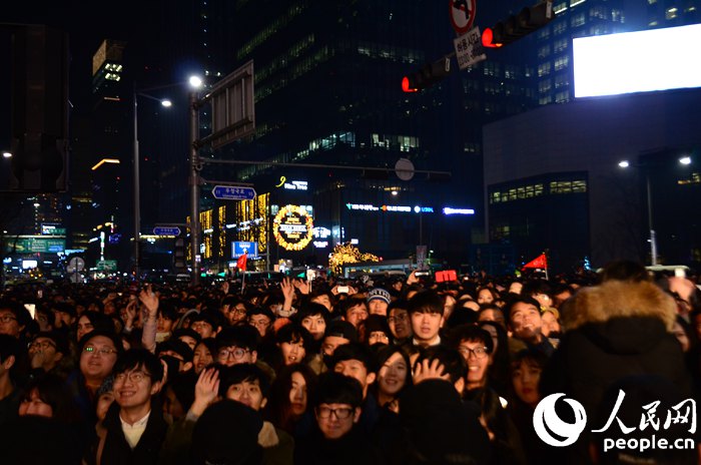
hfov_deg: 53.2
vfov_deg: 36.7
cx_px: 350
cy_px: 232
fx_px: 700
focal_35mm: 36
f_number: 3.8
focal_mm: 24
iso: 1250
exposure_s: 1/50
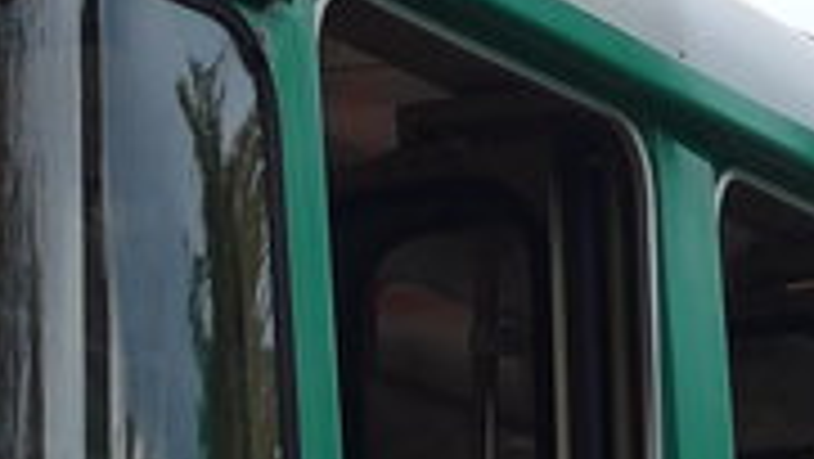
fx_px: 4535
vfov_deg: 5.7
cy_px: 900
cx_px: -76
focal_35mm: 210
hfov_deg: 10.1
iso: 80
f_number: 2.8
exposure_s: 1/500
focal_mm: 6
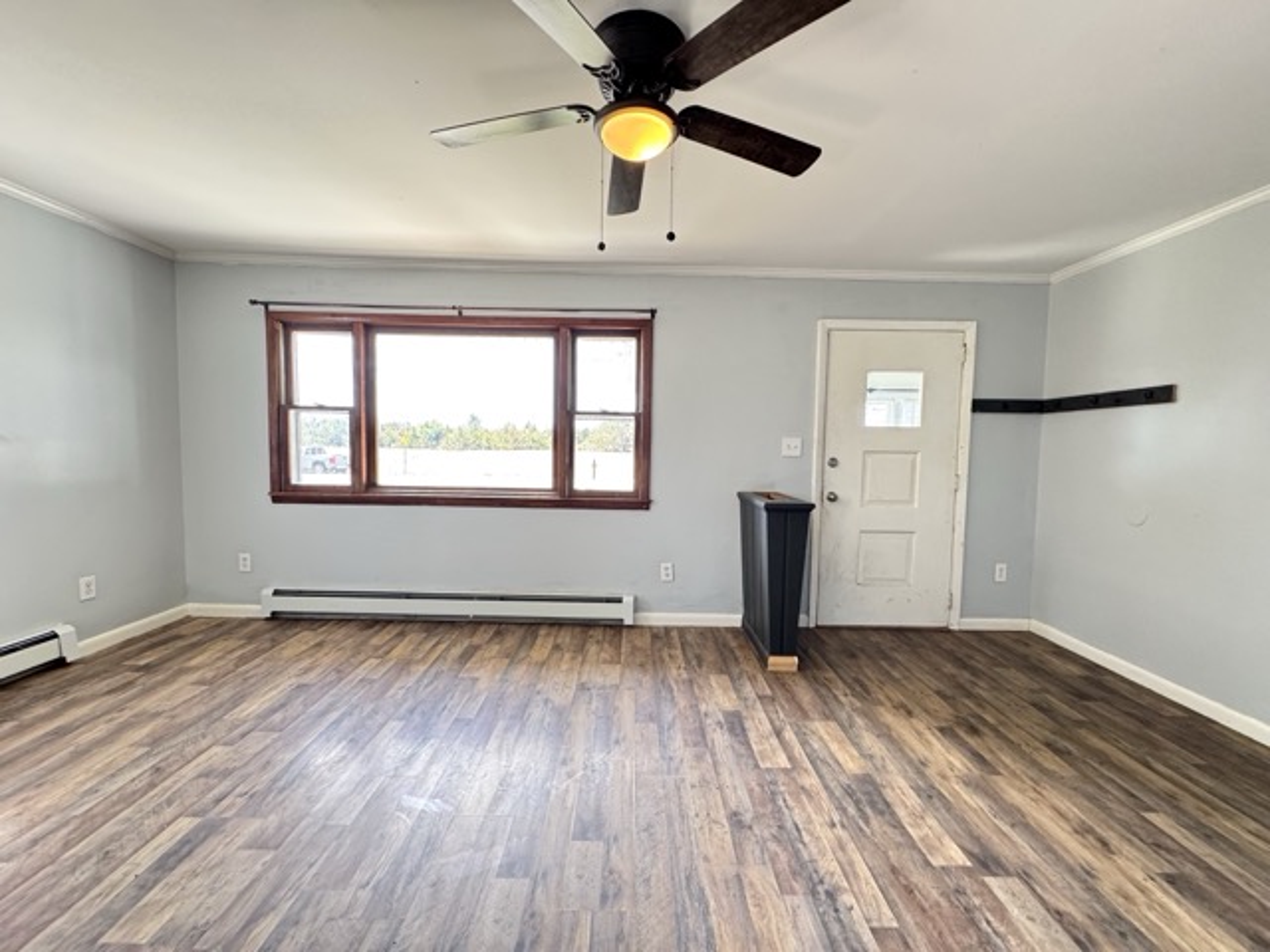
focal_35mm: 14
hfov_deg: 102.1
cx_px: 635
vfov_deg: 85.7
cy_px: 476
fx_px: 514
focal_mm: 2.22
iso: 320
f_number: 2.2
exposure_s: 1/99
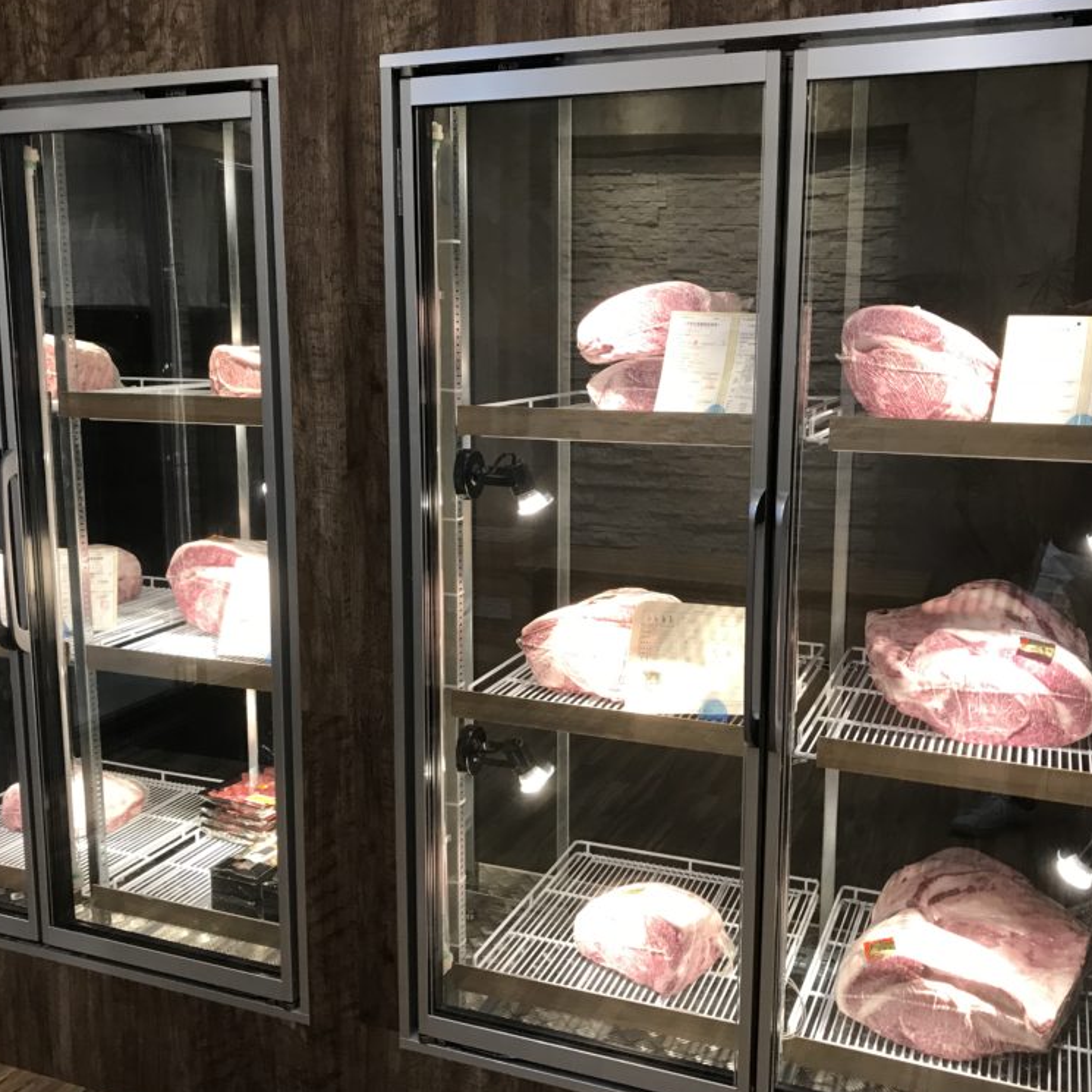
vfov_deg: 48.5
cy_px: 545
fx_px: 1213
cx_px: 547
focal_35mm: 34
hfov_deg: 48.5
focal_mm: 3.99
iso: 40
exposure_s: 1/24
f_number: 1.8
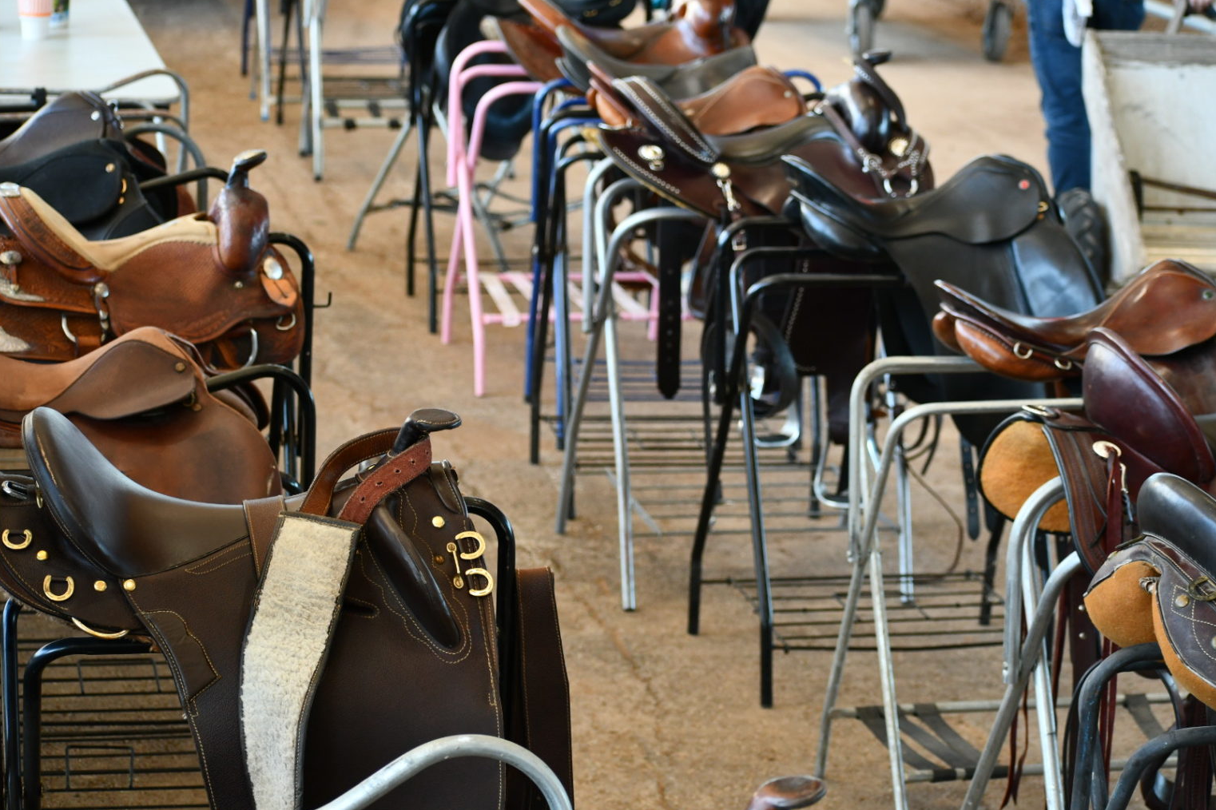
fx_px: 3579
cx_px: 606
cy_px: 405
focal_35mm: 106
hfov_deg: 19.3
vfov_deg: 12.9
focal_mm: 70
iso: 800
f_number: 4.5
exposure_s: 1/160
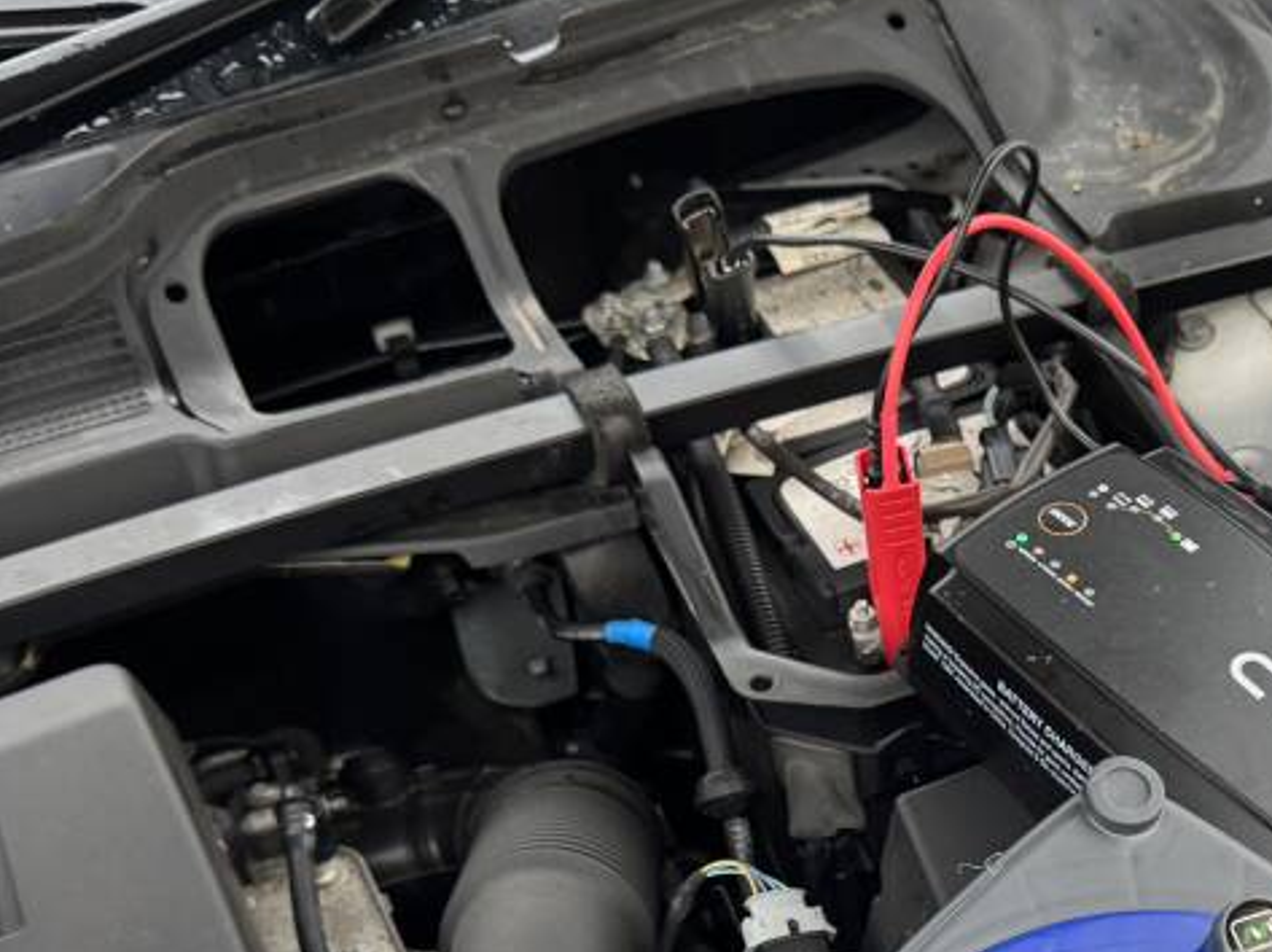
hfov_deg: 35.9
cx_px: 965
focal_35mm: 52
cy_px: 879
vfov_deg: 26.9
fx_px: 1909
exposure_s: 1/121
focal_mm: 6.76
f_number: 1.78
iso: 160
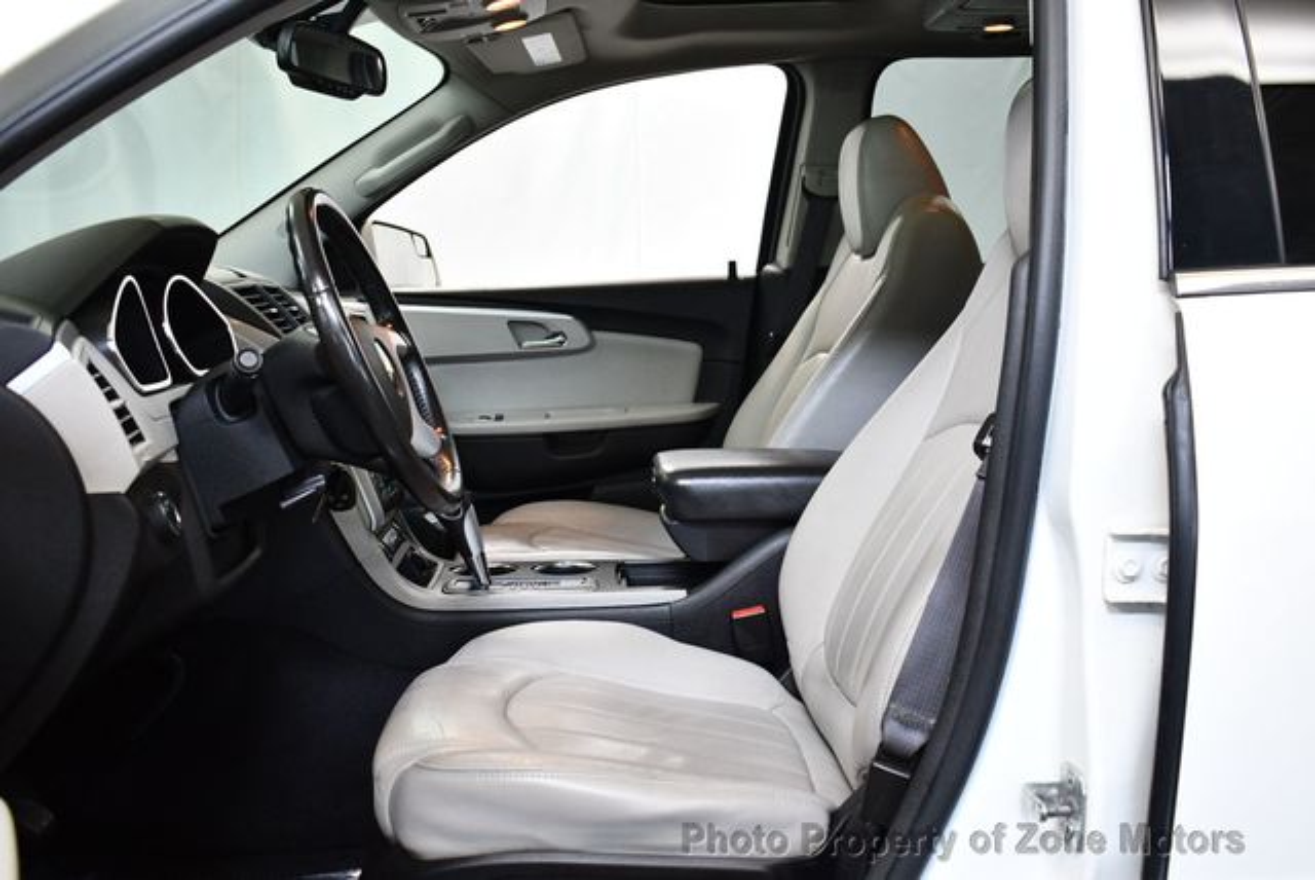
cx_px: 658
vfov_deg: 36.9
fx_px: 1316
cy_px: 440
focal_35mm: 36
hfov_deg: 53.1
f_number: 3.5
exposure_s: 1/125
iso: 1250
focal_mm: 18
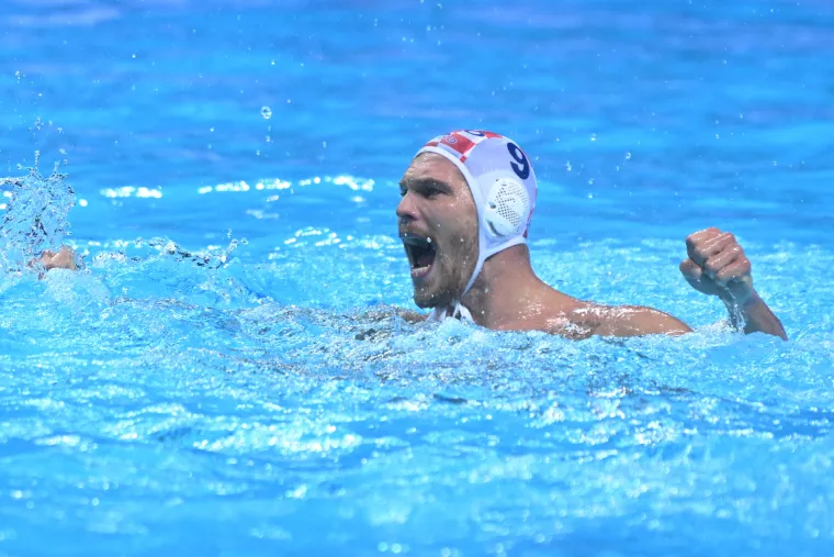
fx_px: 4634
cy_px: 278
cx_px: 417
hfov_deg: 10.3
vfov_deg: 6.9
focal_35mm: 200
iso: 4000
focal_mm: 200
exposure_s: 1/3200
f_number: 4
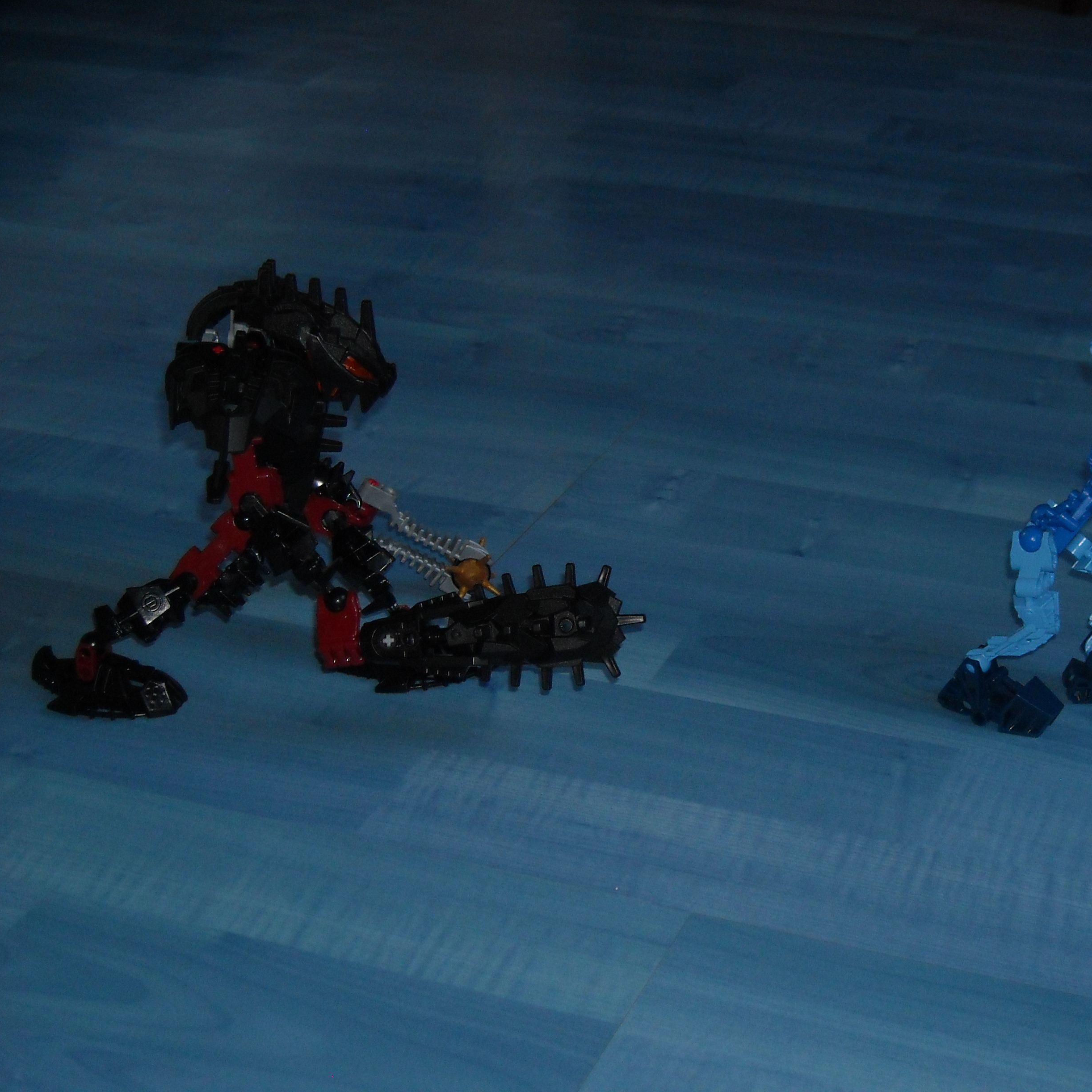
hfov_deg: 23.9
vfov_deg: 24.0
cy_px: 546
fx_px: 2570
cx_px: 721
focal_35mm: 72
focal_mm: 9.87
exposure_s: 1/125
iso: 200
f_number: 3.5
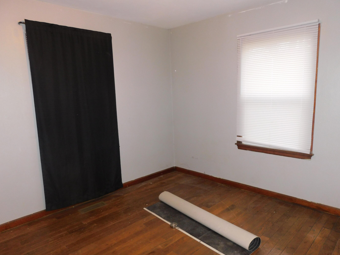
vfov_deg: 54.8
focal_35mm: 25
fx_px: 246
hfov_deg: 69.3
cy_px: 136
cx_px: 184
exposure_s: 1/30
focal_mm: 4
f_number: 3
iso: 200
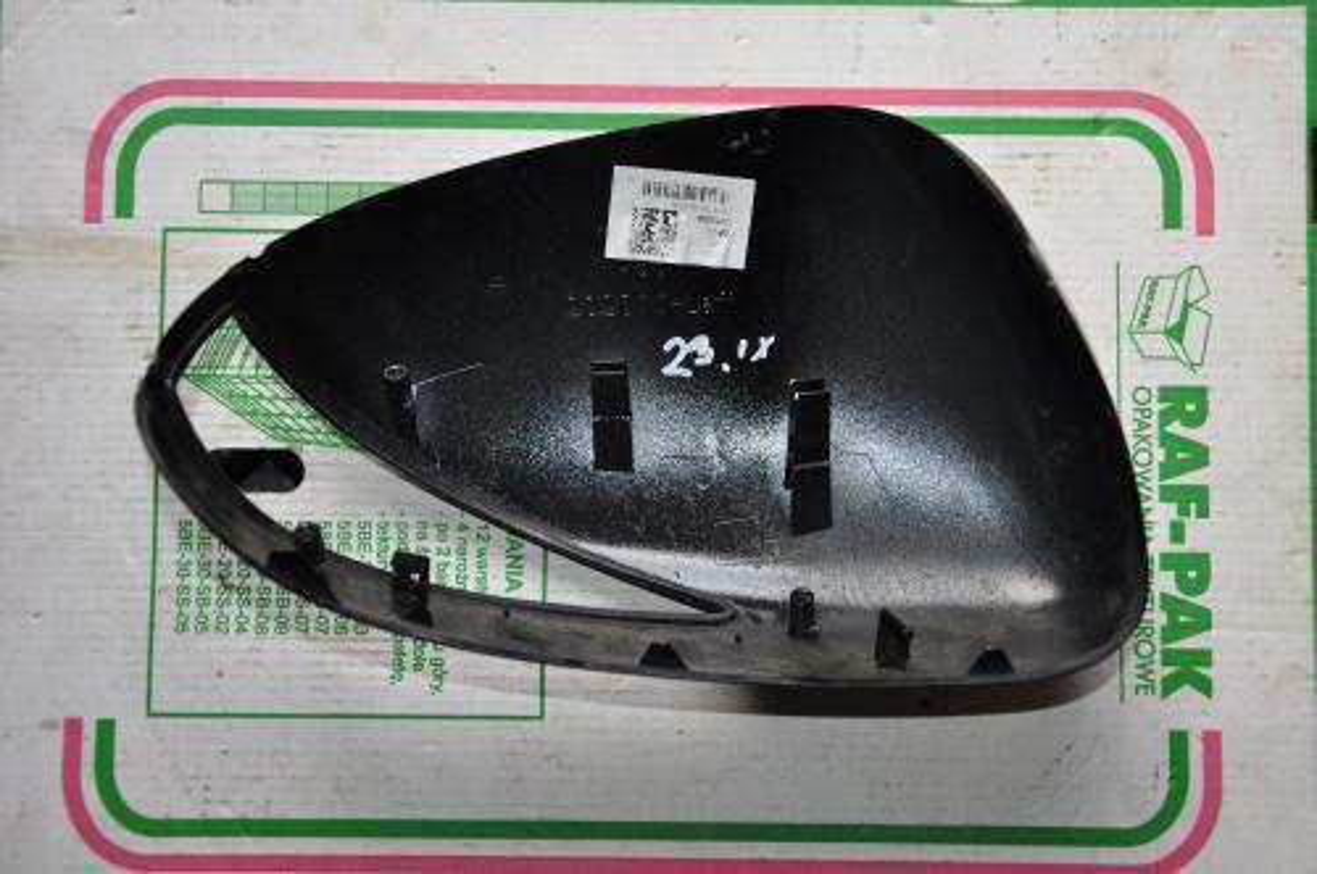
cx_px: 658
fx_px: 1863
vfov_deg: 26.4
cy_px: 437
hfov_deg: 38.9
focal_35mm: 51
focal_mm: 34
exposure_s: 1/125
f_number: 4.2
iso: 320
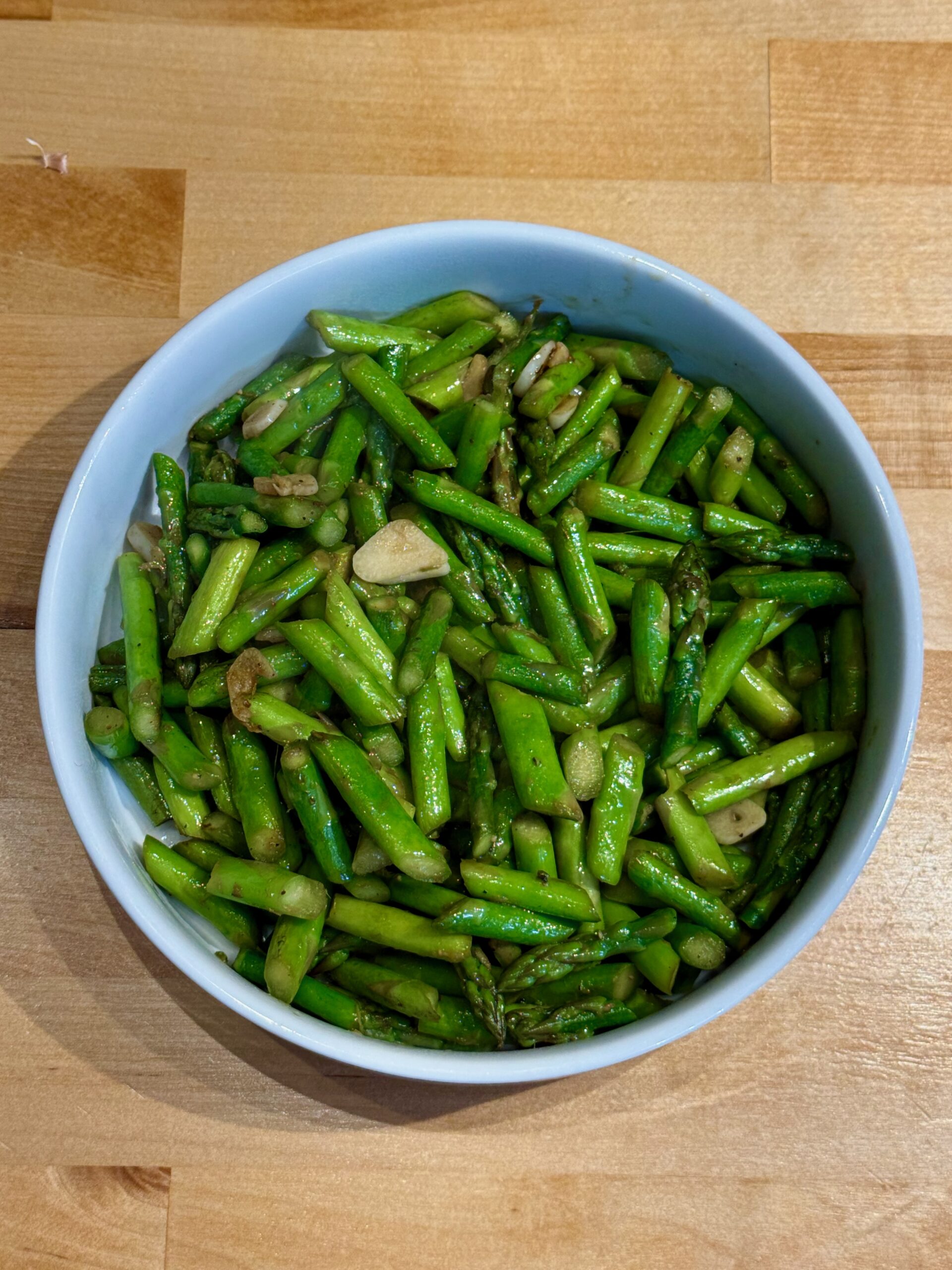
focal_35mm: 48
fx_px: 1760
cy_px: 635
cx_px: 476
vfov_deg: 39.7
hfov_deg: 30.3
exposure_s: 1/60
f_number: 1.78
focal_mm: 6.76
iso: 80
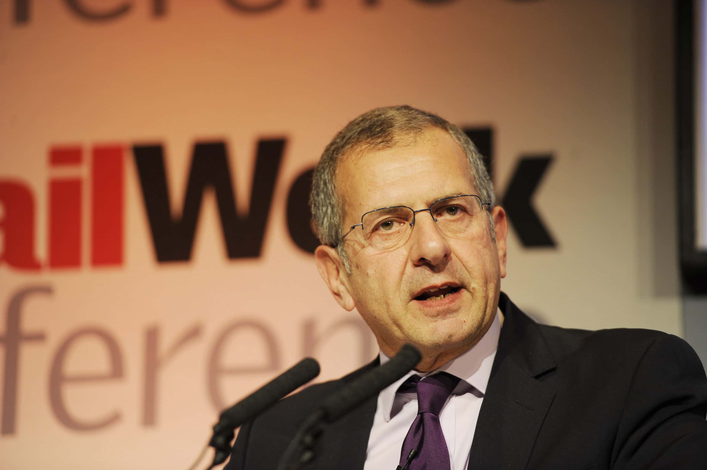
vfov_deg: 6.9
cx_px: 354
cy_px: 235
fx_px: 3926
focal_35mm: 200
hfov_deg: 10.3
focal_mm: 200
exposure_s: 1/250
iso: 800
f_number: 2.8
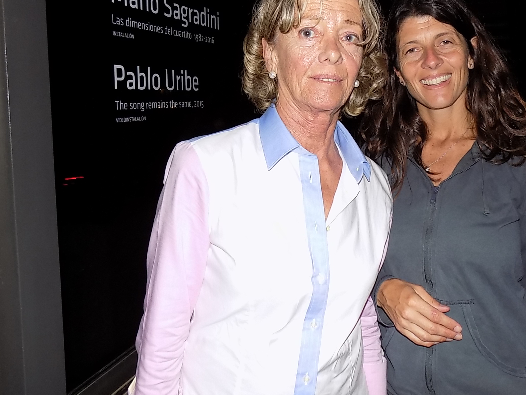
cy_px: 126
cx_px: 313
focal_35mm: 33
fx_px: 501
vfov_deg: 42.3
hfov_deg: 55.0
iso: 200
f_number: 3.1
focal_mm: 4
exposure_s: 1/30
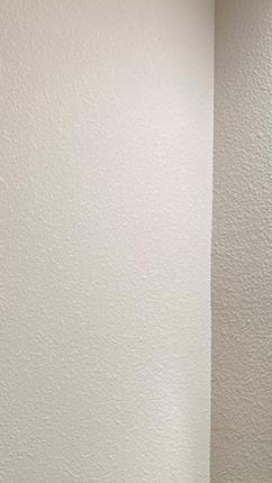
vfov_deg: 23.5
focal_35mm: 79
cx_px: 155
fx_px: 1013
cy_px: 641
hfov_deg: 15.3
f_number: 1.8
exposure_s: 1/120
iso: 80
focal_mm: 4.25
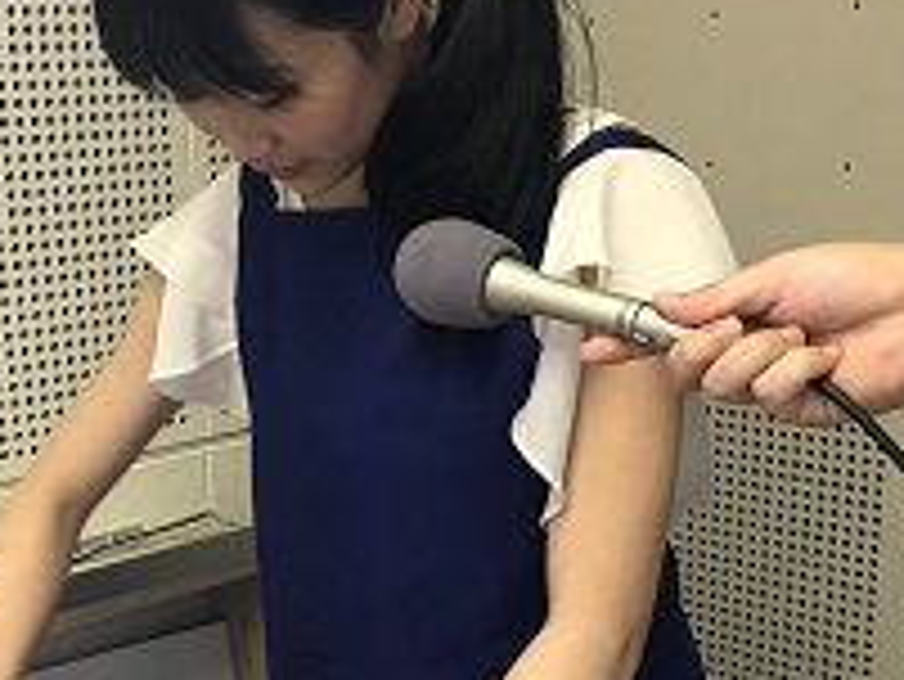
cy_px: 520
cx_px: 279
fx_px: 1489
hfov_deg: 33.4
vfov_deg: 25.3
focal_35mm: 57
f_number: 1.8
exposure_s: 1/17
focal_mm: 3.99
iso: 40
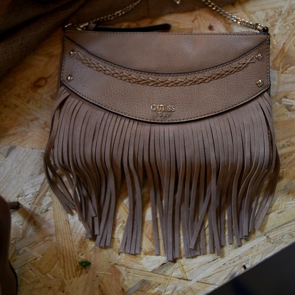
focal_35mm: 45
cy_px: 93
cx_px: 147
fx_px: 434
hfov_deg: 37.6
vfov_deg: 37.1
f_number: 2
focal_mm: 35
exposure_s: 1/200
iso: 1250
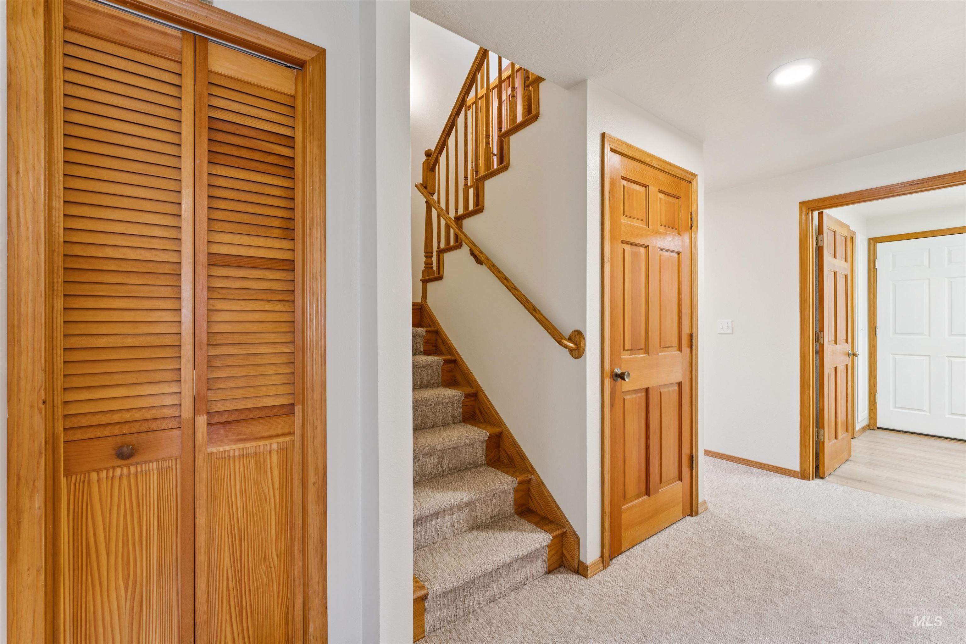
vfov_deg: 75.5
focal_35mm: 16
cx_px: 483
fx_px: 416
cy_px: 322
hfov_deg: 98.5
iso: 400
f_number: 13
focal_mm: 15.5
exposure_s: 1/1.25
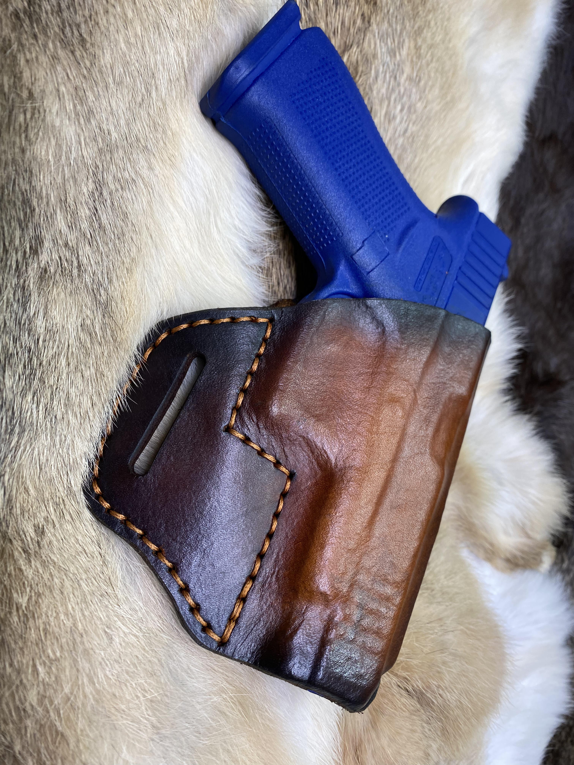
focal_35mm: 26
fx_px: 575
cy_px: 382
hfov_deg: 53.1
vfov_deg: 67.3
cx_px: 287
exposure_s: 1/120
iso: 64
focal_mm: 4.25
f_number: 1.8
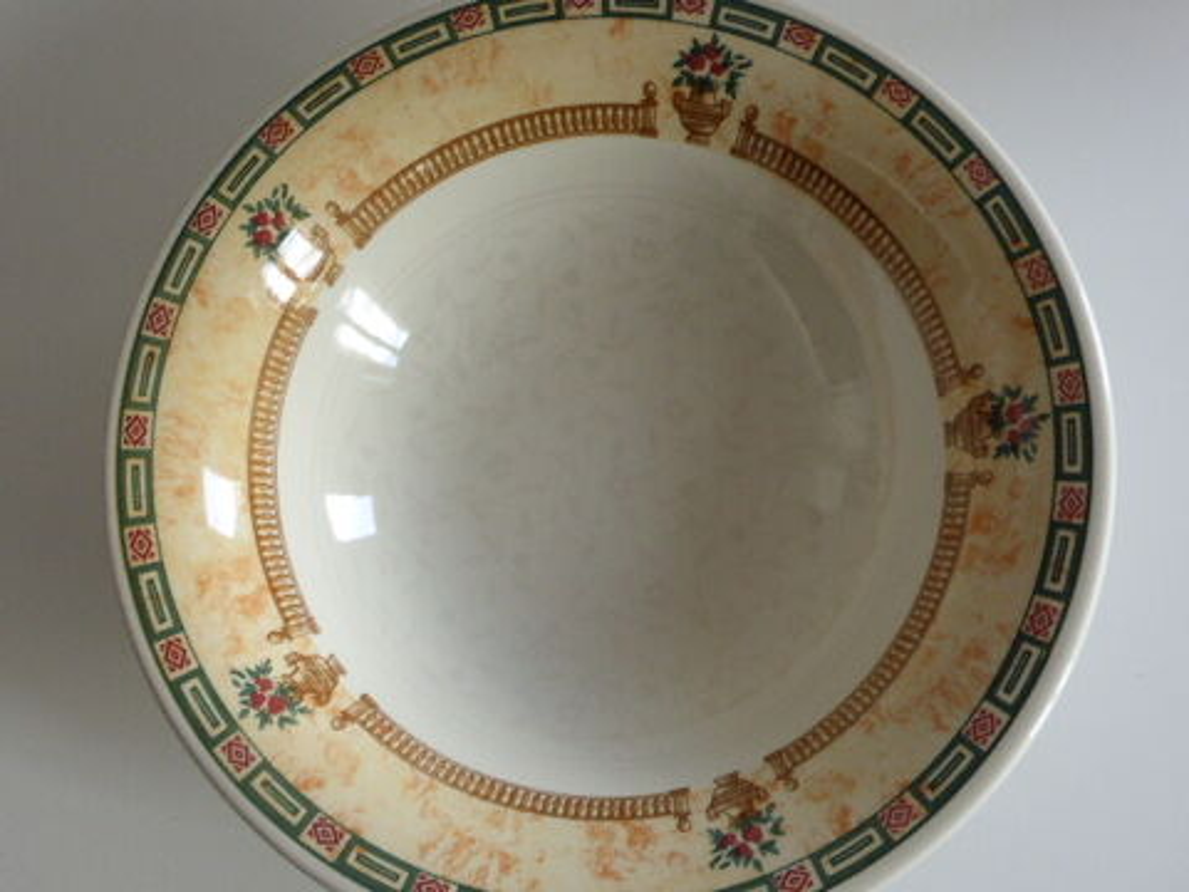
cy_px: 446
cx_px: 594
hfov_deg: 41.2
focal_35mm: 46
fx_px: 1580
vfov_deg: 31.5
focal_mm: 7.9
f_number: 4.1
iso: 250
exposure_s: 1/60
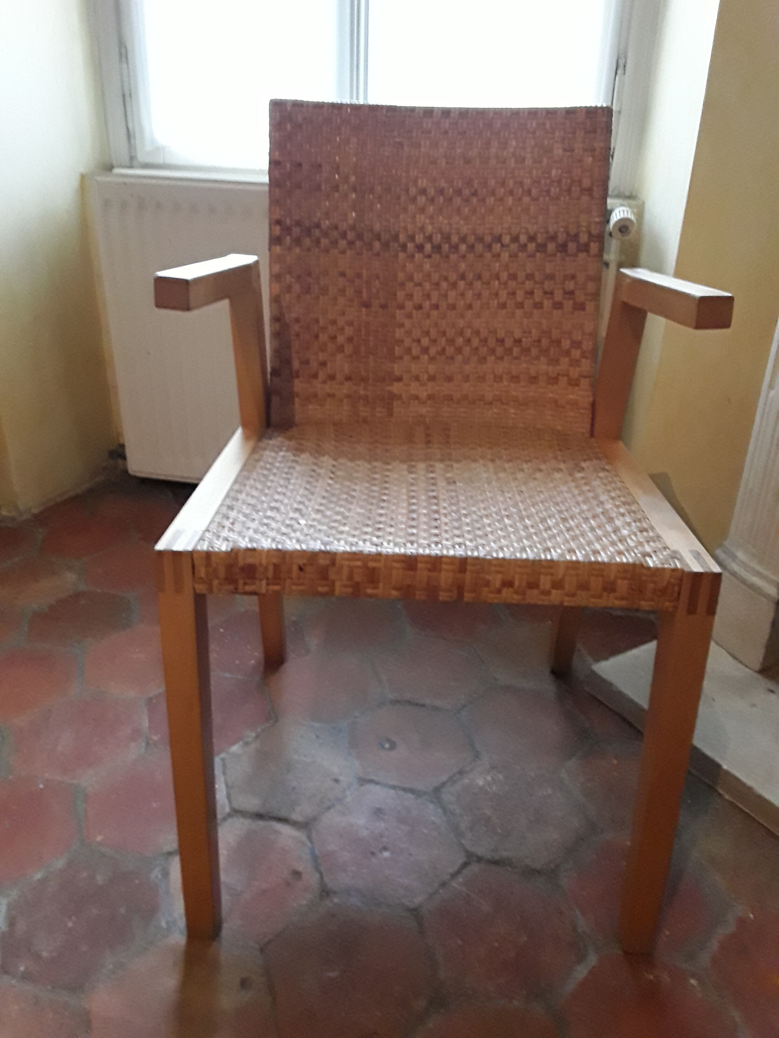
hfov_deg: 51.4
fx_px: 810
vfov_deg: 65.3
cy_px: 519
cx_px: 390
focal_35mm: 27
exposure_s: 1/17
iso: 320
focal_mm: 2.91
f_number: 1.9
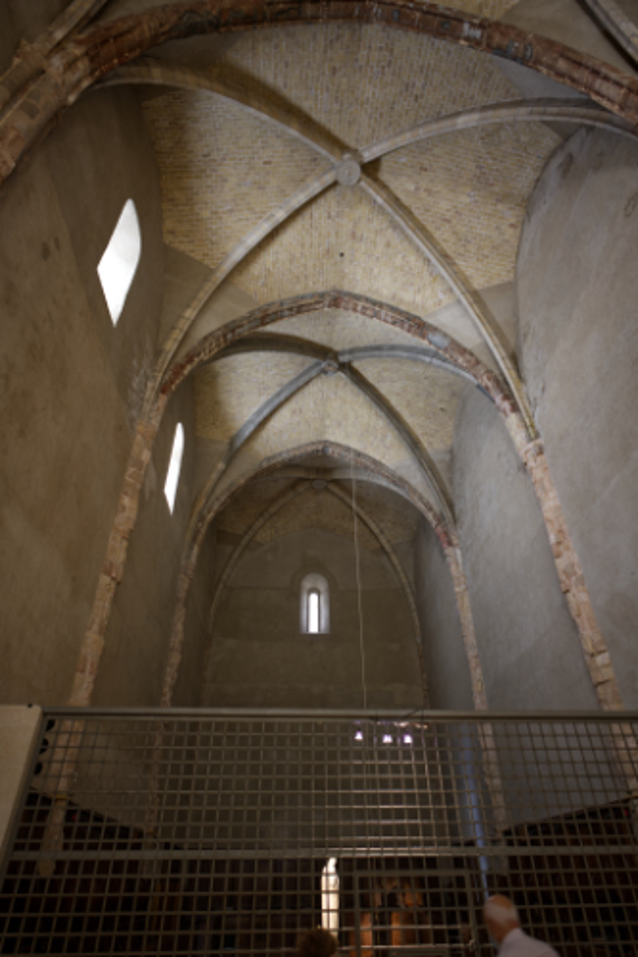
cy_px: 478
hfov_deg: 61.9
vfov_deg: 84.0
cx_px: 319
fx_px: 532
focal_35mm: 20
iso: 250
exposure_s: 1/10
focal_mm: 20
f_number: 1.8
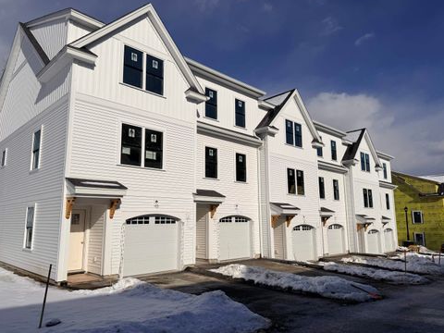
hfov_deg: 69.4
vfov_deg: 54.9
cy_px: 166
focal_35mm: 25
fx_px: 321
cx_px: 215
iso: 80
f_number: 1.78
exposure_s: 1/32258
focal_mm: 6.76
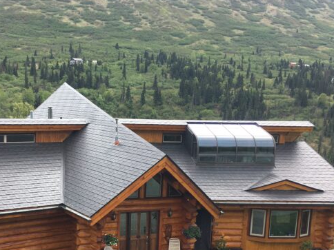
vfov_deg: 31.1
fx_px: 444
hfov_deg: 40.7
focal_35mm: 46
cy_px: 180
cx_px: 108
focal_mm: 4.15
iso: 25
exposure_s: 1/538
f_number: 2.2
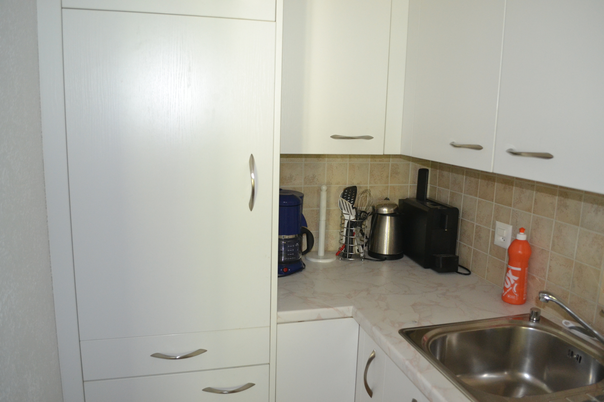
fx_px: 453
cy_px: 201
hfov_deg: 67.4
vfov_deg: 47.9
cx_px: 302
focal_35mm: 27
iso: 1400
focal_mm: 18
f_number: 3.5
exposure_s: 1/60
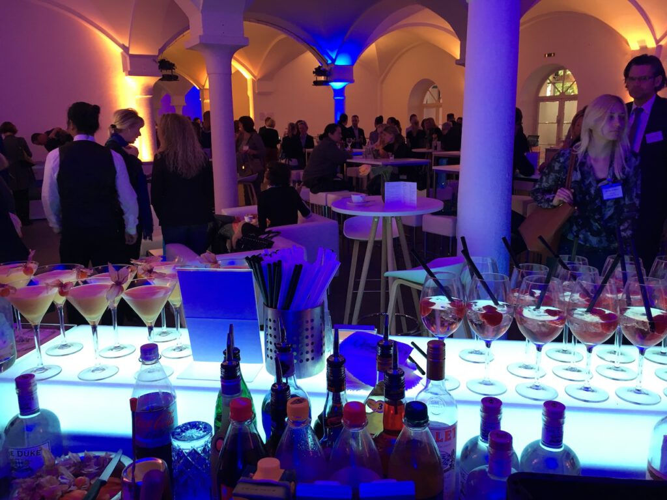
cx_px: 334
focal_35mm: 29
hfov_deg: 61.7
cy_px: 250
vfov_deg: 48.2
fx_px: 559
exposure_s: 1/33
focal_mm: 4.15
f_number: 2.2
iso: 100
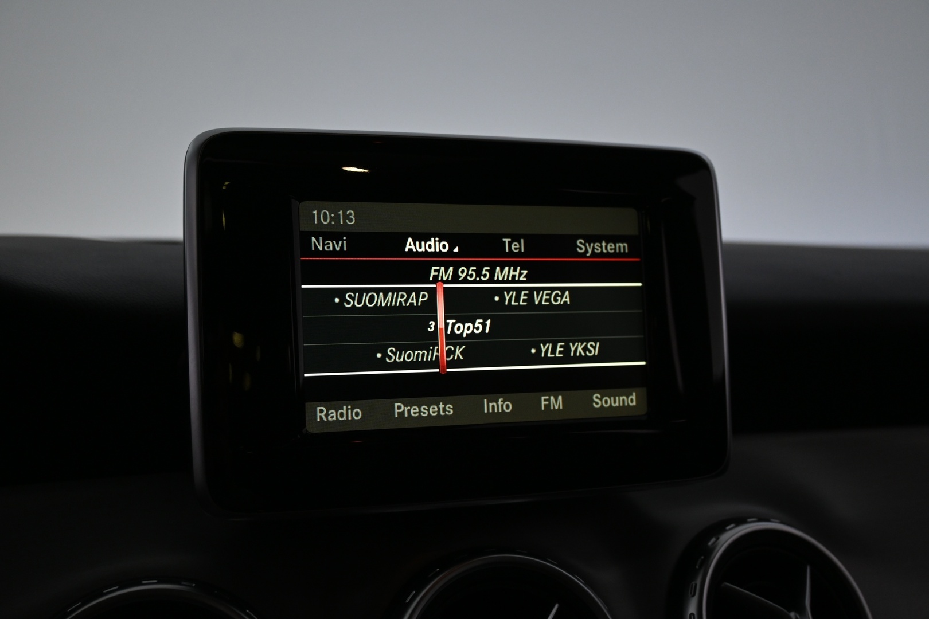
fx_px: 1064
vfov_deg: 32.4
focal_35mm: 41
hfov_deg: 47.2
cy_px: 310
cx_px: 464
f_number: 4.5
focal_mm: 27.5
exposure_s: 1/80
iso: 800
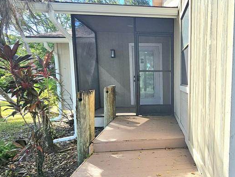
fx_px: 177
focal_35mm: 26
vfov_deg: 52.9
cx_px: 182
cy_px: 100
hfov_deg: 62.6
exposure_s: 1/370
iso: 32
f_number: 2.2
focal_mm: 1.74
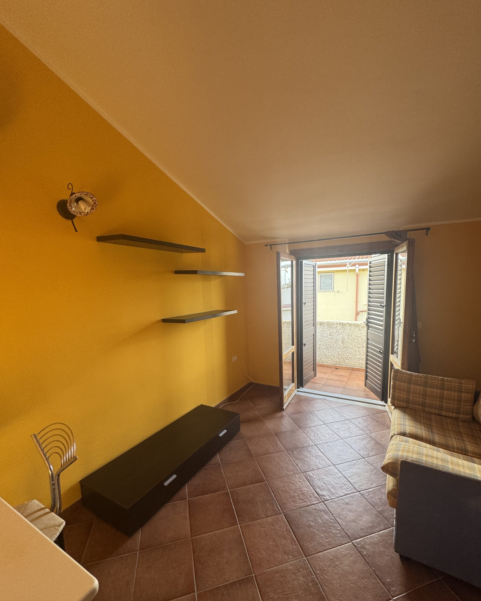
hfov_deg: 84.0
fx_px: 267
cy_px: 320
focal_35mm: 15
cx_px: 244
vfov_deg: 96.7
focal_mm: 2.22
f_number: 2.2
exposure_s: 1/99
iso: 125
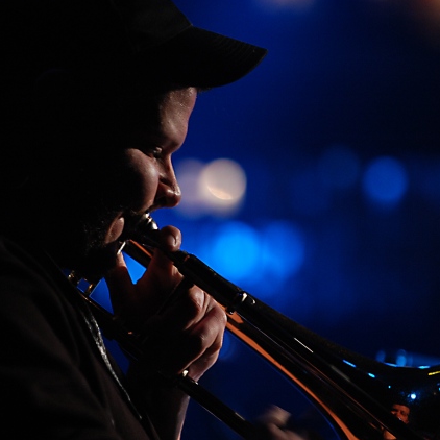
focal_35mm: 251
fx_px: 3610
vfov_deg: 7.0
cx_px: 139
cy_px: 220
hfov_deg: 7.0
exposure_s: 1/60
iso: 800
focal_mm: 130
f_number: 2.8
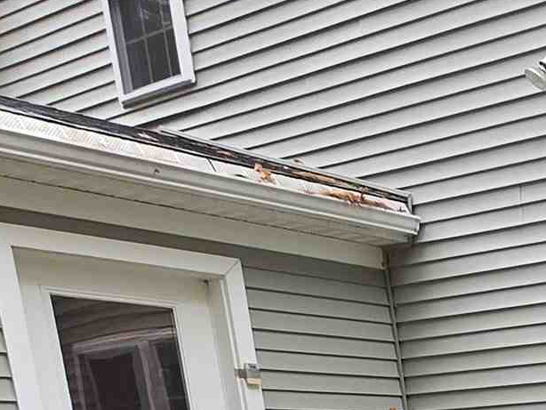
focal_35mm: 65
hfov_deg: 21.4
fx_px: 1026
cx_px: 945
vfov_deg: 18.5
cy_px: 698
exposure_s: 1/60
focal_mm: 1.7
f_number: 2.2
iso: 25
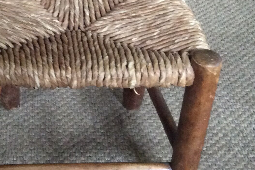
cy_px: 1
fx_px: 581
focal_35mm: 82
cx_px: 61
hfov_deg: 24.5
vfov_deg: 16.3
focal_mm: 3.3
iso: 320
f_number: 2.4
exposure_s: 1/17
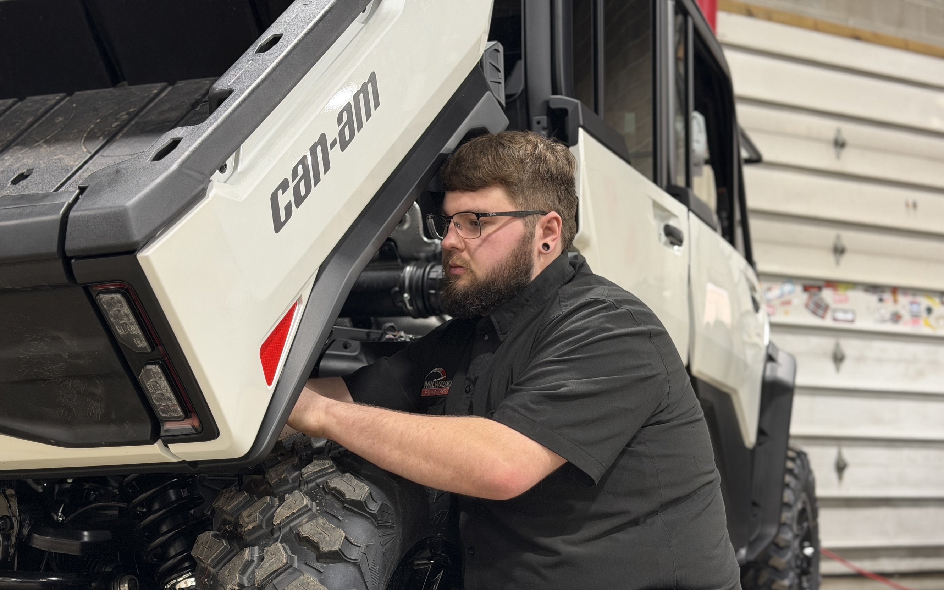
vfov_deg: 25.3
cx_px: 472
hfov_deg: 39.6
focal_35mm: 51
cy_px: 354
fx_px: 1312
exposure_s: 1/60
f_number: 1.78
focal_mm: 6.76
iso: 200
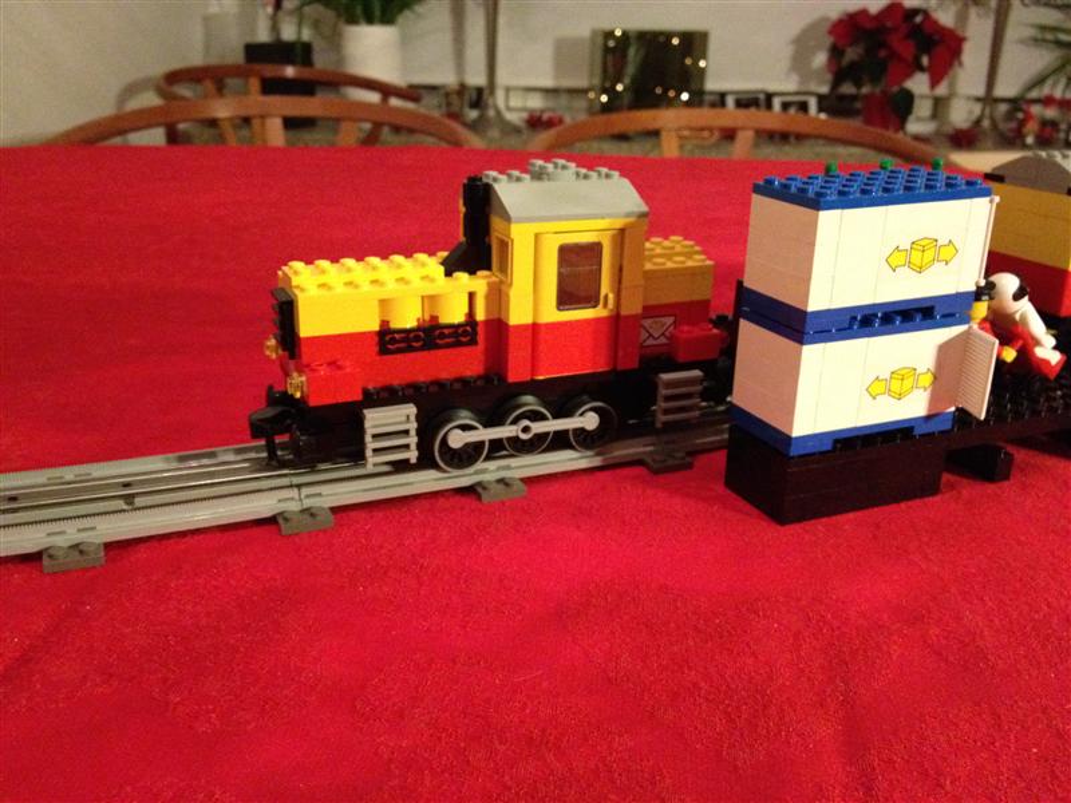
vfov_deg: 40.7
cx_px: 536
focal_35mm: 35
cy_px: 402
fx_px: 1083
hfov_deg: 52.6
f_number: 2.4
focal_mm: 4.28
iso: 640
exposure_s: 1/15
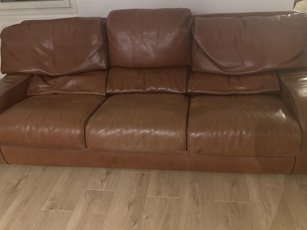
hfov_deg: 55.4
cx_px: 154
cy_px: 111
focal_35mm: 33
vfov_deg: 42.9
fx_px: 293
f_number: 1.8
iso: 800
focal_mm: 4.25
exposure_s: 1/25
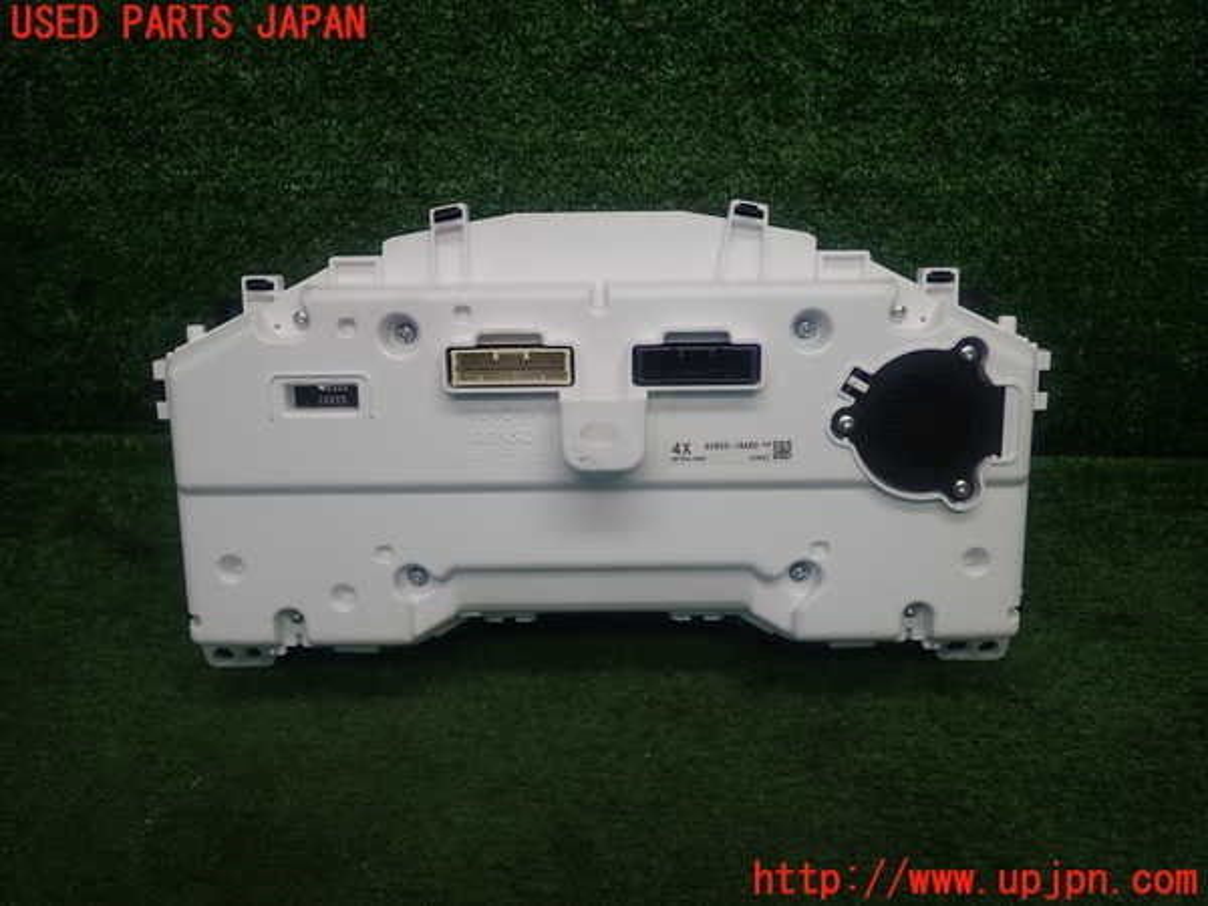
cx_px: 604
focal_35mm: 30
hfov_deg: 60.0
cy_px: 453
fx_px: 1047
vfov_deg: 46.8
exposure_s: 1/100
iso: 100
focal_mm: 5.4
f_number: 2.3
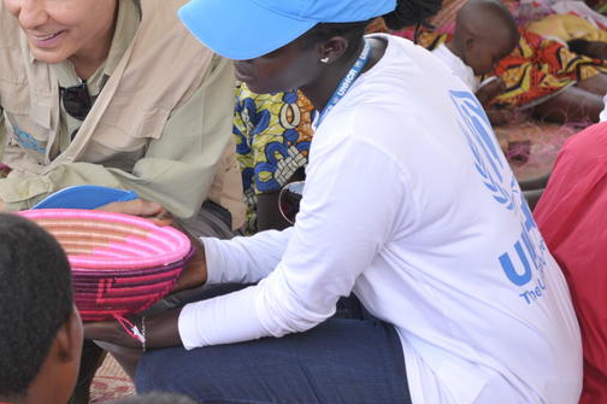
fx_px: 2325
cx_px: 104
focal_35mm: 138
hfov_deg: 14.8
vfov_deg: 9.9
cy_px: 144
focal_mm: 58
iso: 250
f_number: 5
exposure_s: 1/125
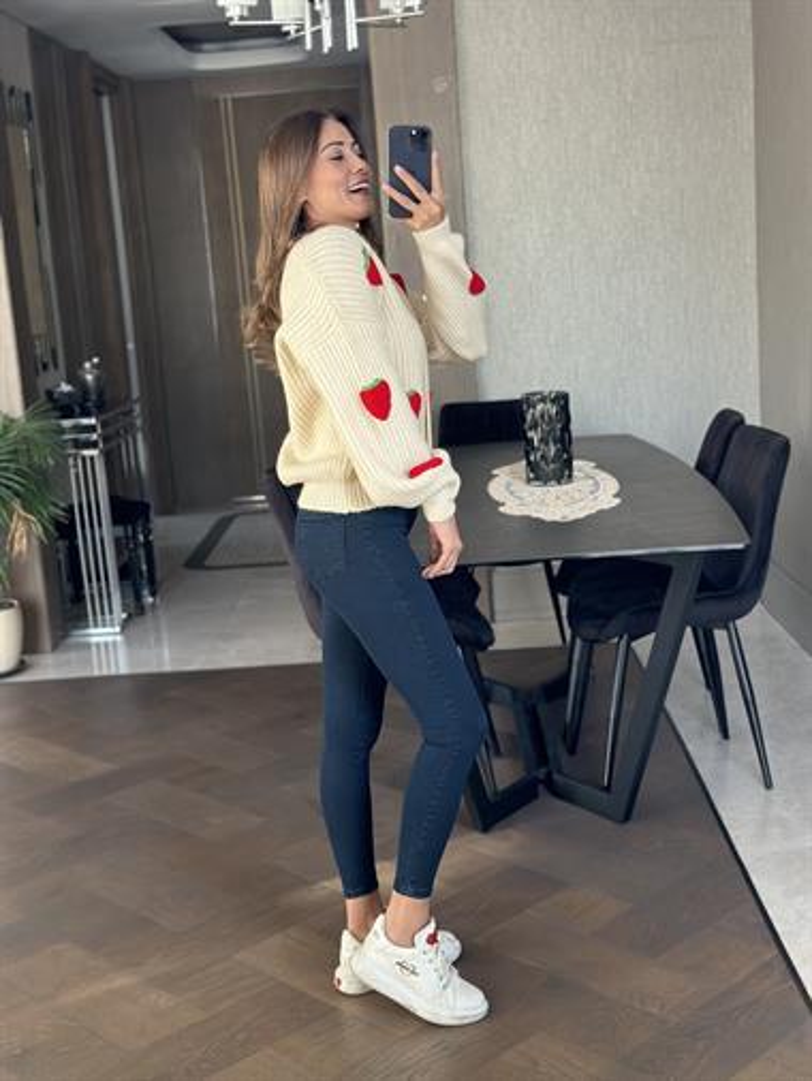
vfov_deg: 39.6
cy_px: 540
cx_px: 406
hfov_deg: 30.3
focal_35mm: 48
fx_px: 1500
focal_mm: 6.86
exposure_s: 1/60
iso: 125
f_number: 1.78
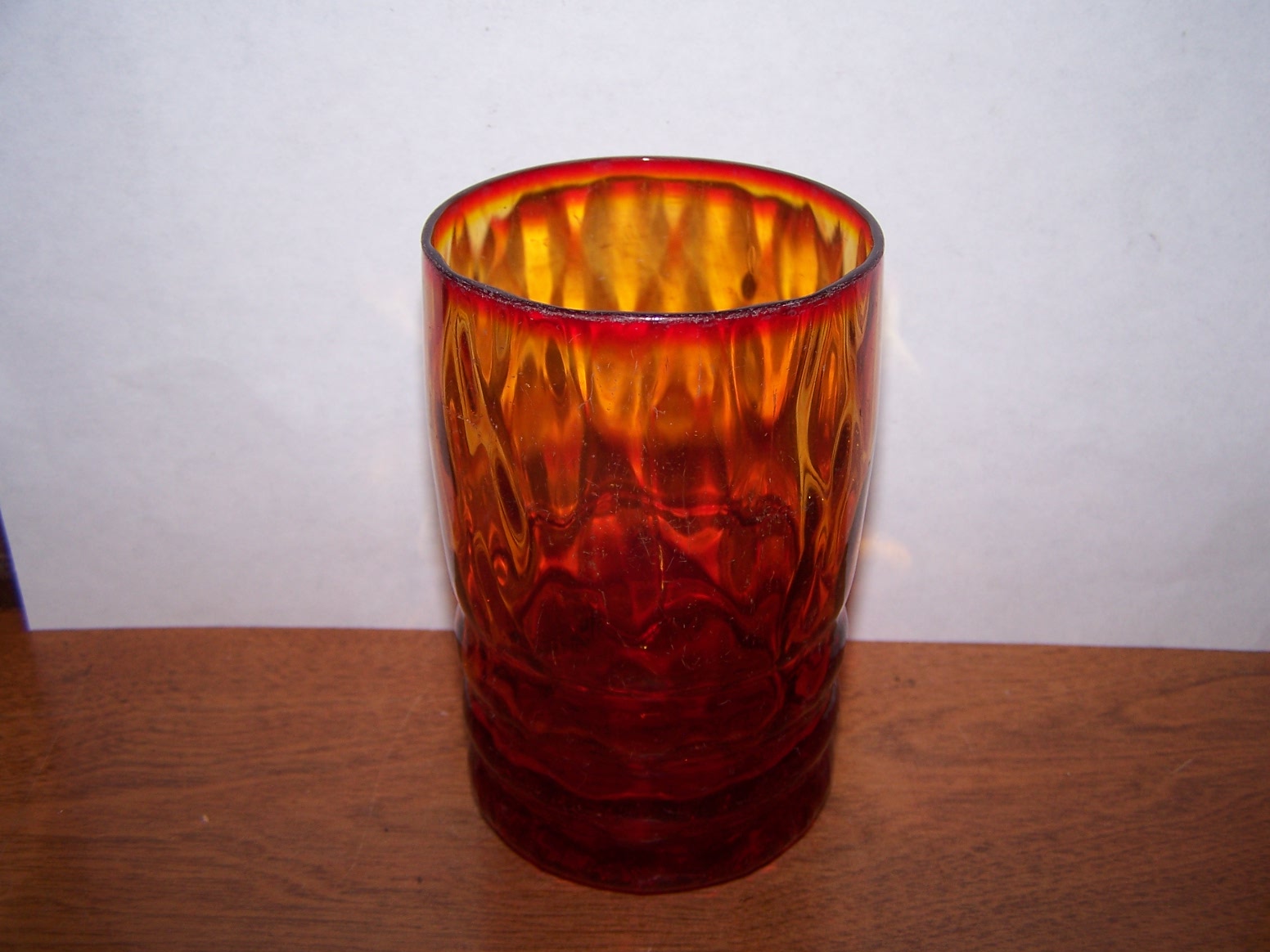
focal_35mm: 38
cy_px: 476
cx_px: 635
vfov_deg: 37.7
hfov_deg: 49.0
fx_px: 1394
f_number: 2.8
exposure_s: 1/60
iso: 80
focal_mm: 6.3
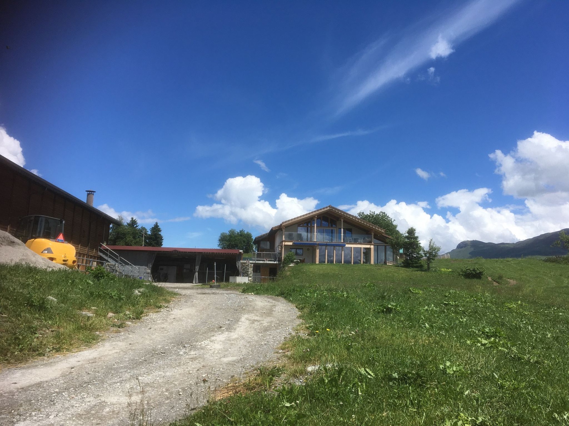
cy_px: 213
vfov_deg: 48.2
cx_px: 284
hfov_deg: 61.7
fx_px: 477
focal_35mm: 29
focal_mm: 4.15
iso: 25
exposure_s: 1/1876
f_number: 2.2
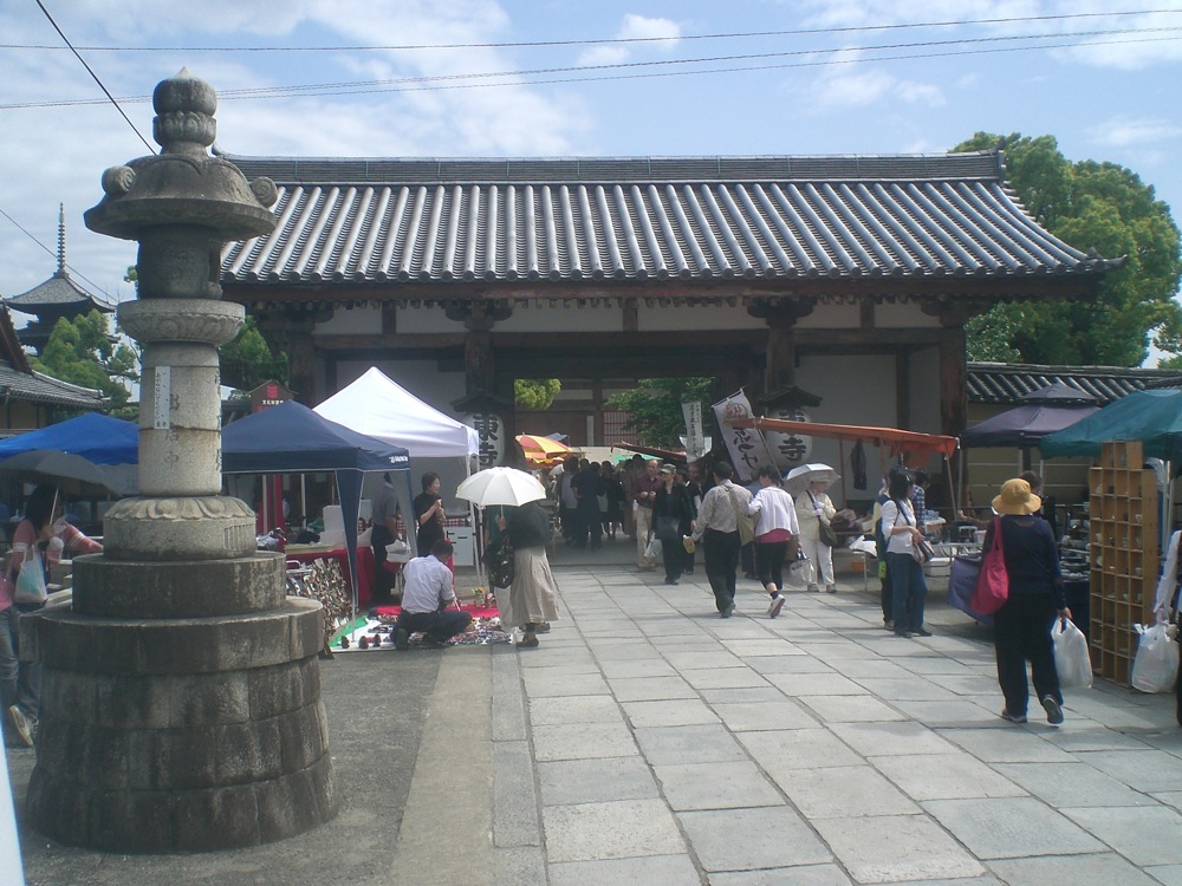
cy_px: 443
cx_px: 591
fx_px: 1298
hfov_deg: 49.0
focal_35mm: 38
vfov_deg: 37.7
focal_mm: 6.3
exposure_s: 1/500
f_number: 4.4
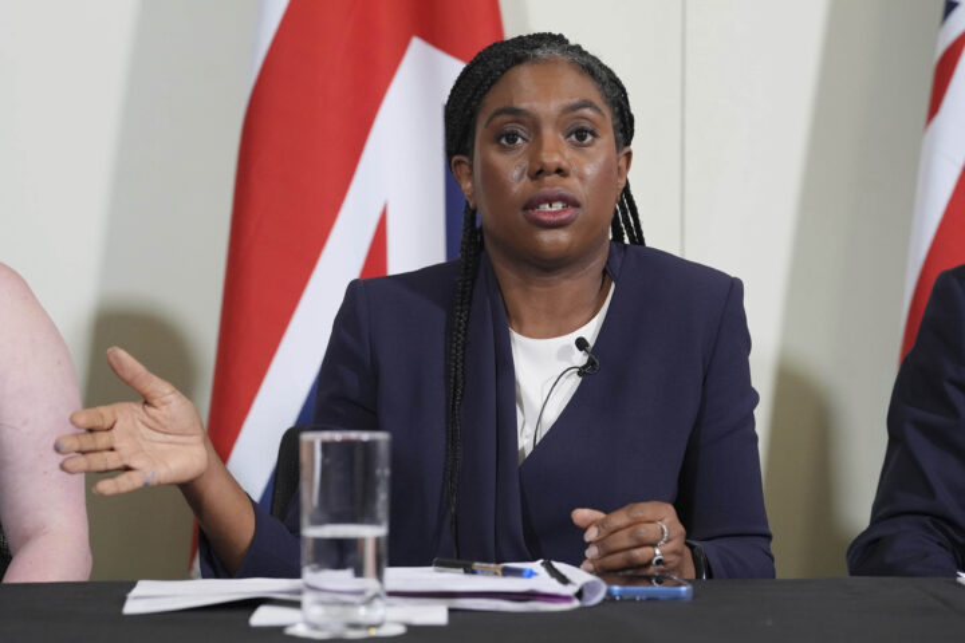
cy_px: 322
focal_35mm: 99
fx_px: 2654
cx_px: 482
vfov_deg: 13.8
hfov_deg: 20.6
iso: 2500
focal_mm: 99
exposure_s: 1/400
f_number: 4.5
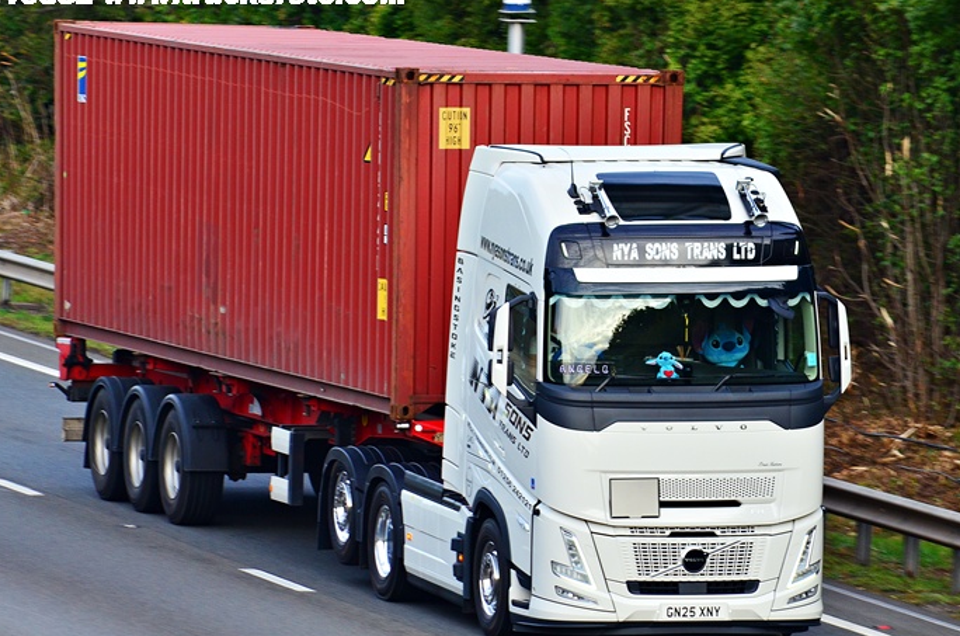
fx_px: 10272
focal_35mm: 386
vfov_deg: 3.5
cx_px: 472
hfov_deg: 5.4
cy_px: 324
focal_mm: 220
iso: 400
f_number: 7.1
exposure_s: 1/200
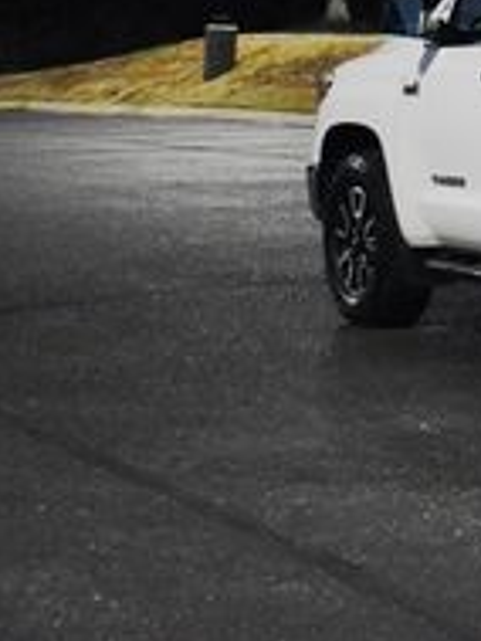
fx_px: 2535
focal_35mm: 137
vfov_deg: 14.2
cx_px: 962
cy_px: -5
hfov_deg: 10.0
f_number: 4.2
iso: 4000
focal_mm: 28
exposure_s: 1/125
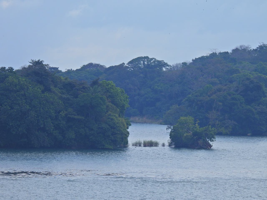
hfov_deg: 9.9
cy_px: 100
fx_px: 1543
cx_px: 134
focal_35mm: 200
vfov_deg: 7.4
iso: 100
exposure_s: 1/1250
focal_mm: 35.7
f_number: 4.5
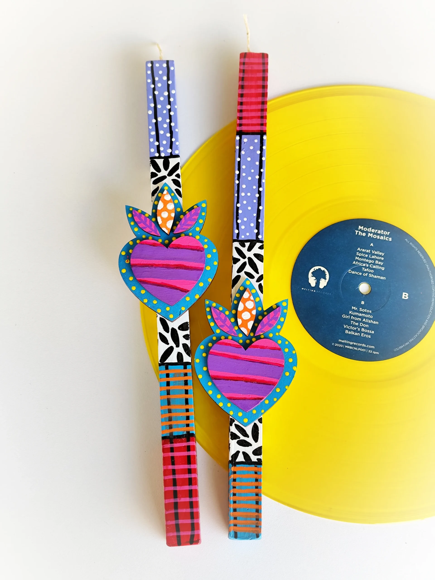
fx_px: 771
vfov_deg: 41.2
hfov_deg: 31.5
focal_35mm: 46
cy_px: 290
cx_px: 218
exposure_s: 1/100
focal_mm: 6.19
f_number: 1.65
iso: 125
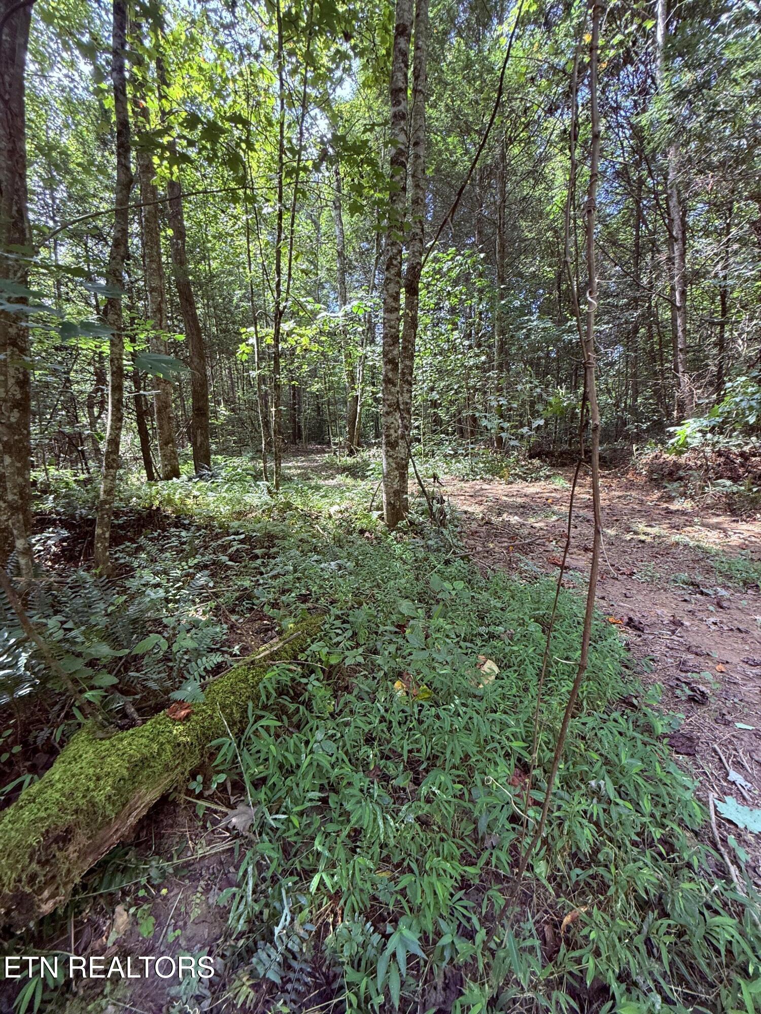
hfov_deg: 85.7
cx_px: 380
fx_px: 410
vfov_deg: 102.1
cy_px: 507
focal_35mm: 14
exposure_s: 1/99
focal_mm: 2.22
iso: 125
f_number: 2.2
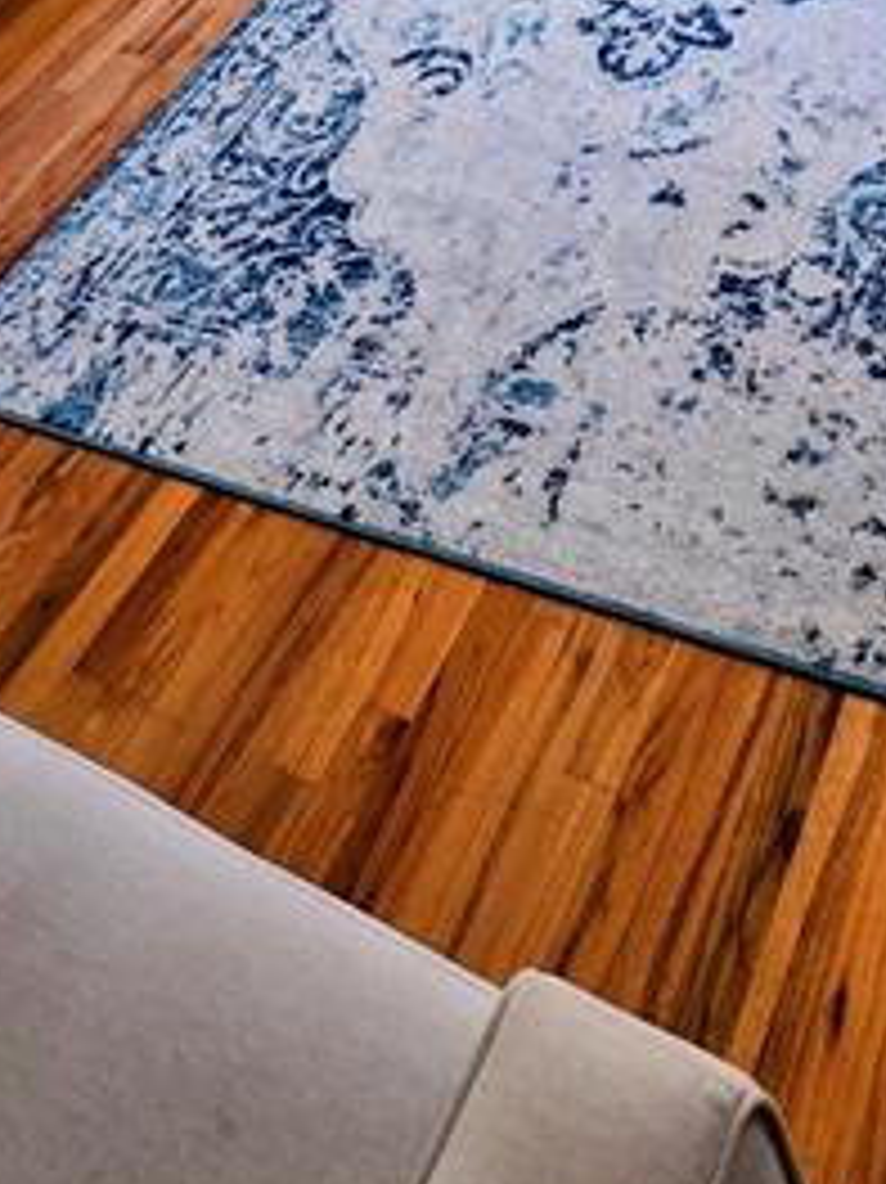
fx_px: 1298
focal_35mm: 38
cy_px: -486
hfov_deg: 37.4
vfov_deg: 31.6
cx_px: 576
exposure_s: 1/120
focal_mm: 2.2
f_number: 1.9
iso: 250
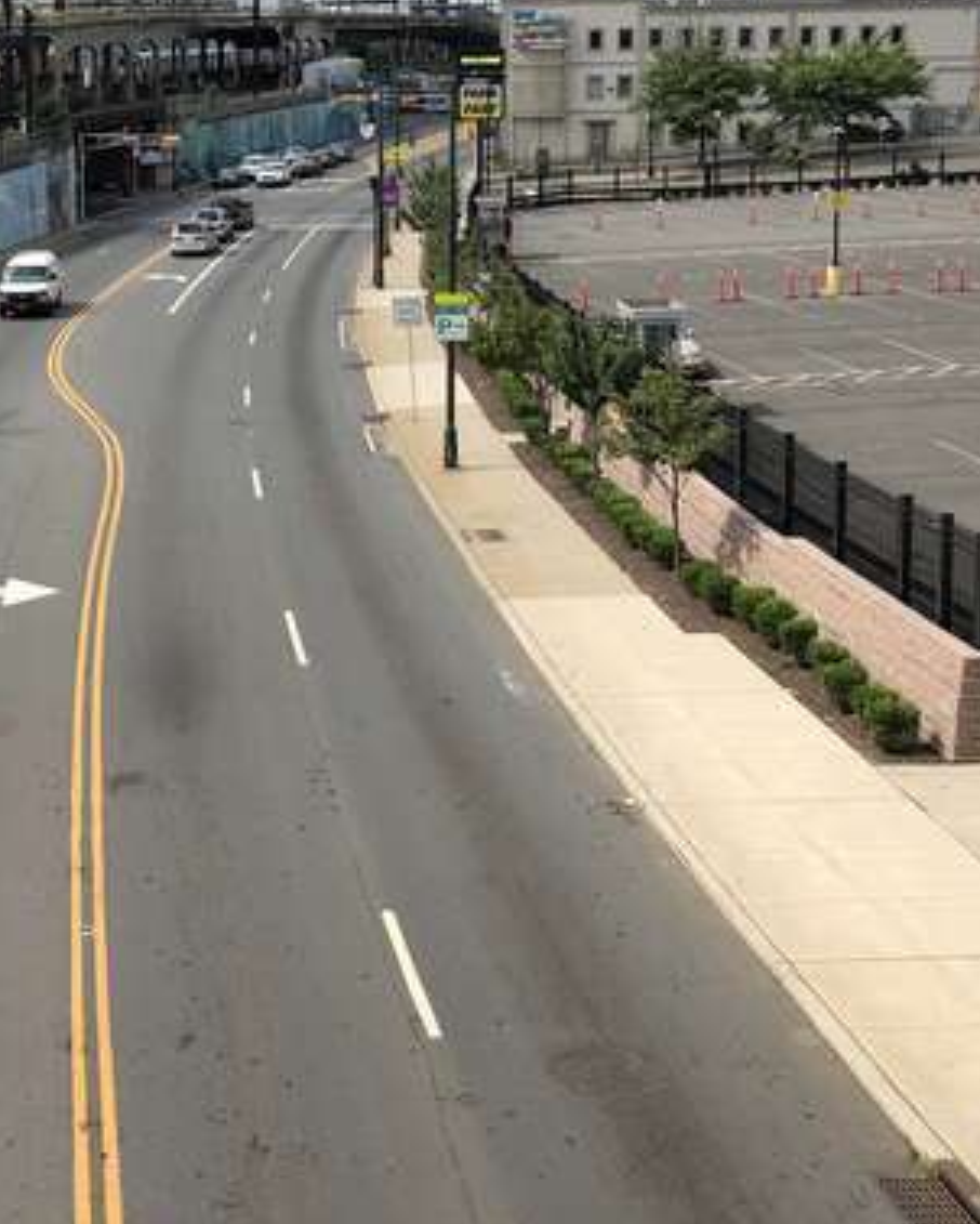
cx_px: 19
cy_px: 256
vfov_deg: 31.7
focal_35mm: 58
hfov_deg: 25.1
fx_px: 2101
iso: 20
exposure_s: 1/2433
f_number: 1.8
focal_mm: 4
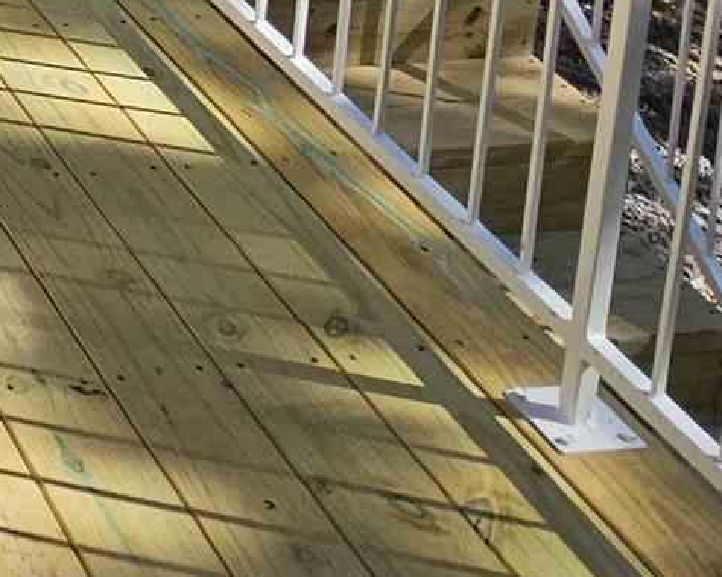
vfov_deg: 15.2
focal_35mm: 82
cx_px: -564
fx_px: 1752
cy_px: -572
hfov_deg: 18.4
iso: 50
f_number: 2.2
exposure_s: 1/2038
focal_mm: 2.2
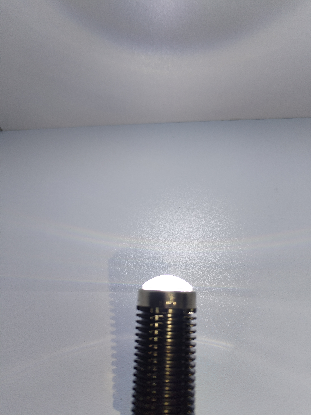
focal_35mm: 26
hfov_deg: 53.1
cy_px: 208
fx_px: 311
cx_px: 156
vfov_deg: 67.3
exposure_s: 1/119
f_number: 1.8
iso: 100
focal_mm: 4.75
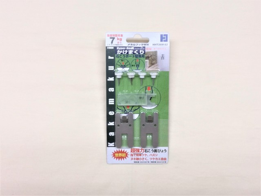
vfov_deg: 37.7
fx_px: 287
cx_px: 130
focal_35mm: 38
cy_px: 98
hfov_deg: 49.0
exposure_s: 1/30
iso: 160
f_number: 2
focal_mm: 3.79
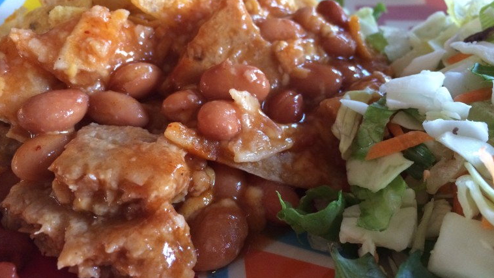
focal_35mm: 32
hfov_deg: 61.0
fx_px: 419
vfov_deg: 36.6
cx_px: 247
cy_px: 118
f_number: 2.2
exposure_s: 1/20
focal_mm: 4.15
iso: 250
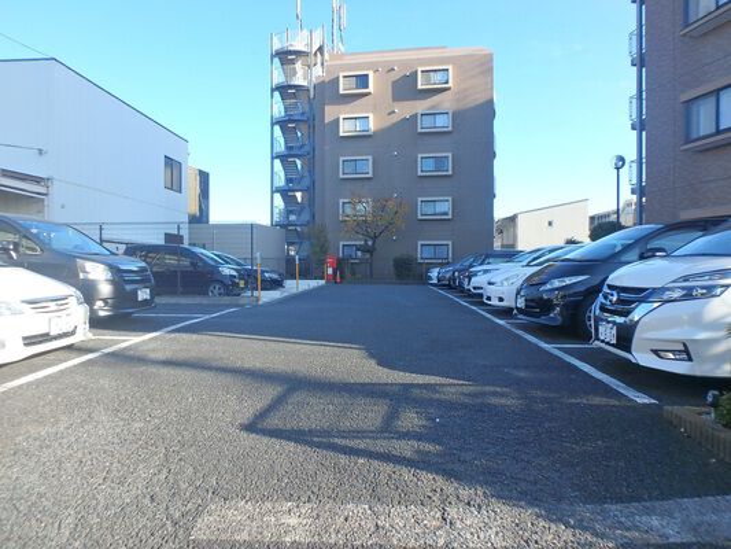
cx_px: 366
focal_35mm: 21
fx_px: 444
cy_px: 274
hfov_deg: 79.0
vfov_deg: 63.5
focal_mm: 3.7
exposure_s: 1/400
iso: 125
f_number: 3.5
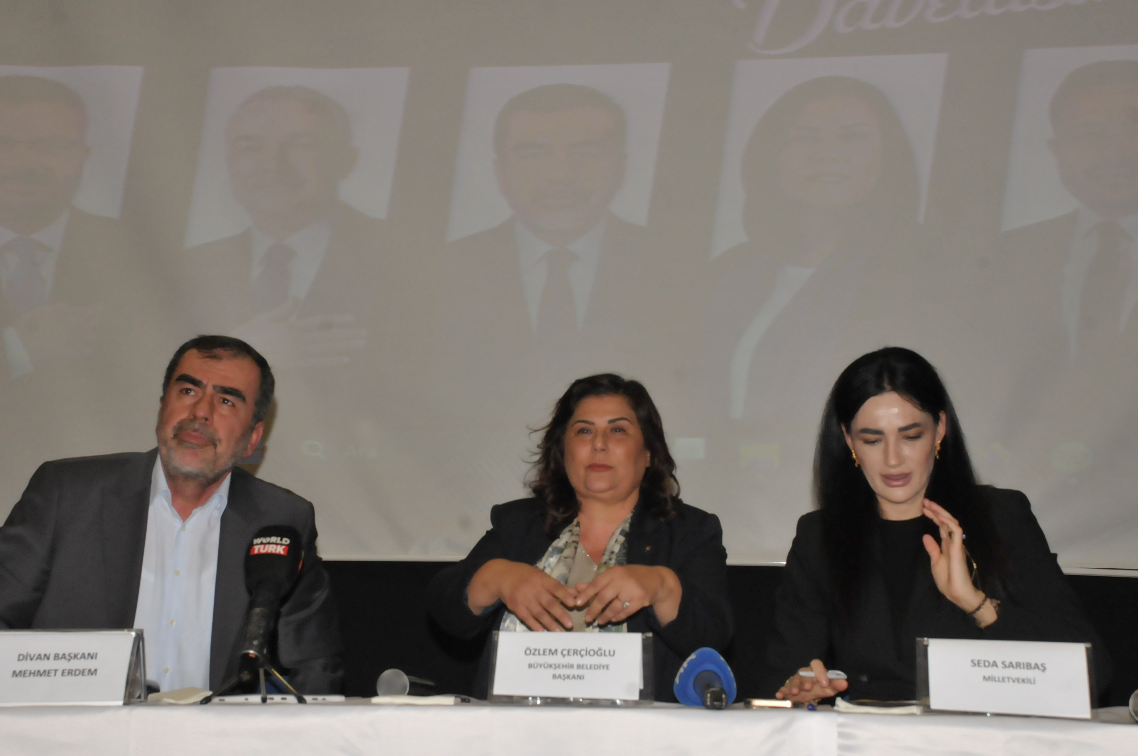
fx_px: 2273
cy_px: 378
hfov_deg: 28.1
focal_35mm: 72
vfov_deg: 18.9
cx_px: 569
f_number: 9
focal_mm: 48
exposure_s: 1/250
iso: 1600
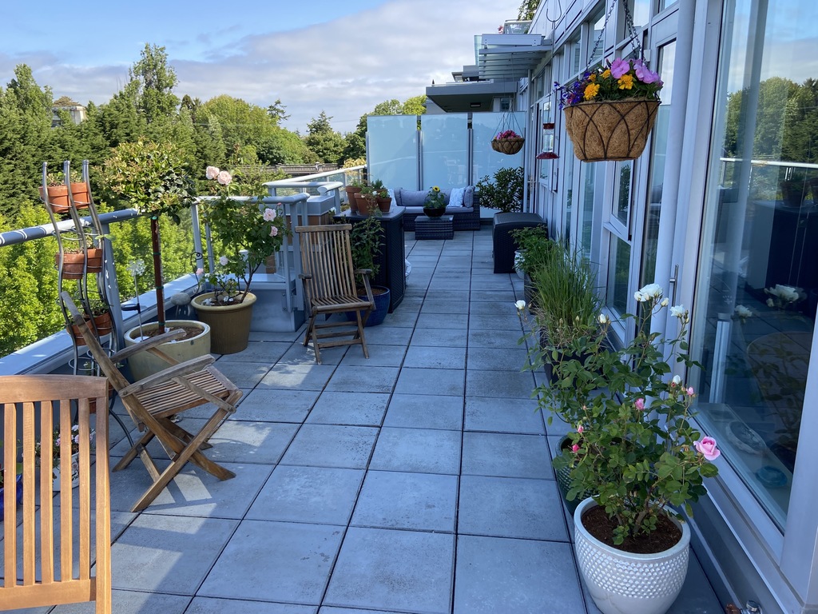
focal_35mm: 26
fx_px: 614
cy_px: 307
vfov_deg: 53.1
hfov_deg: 67.3
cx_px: 409
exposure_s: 1/647
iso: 32
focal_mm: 4.25
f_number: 1.8
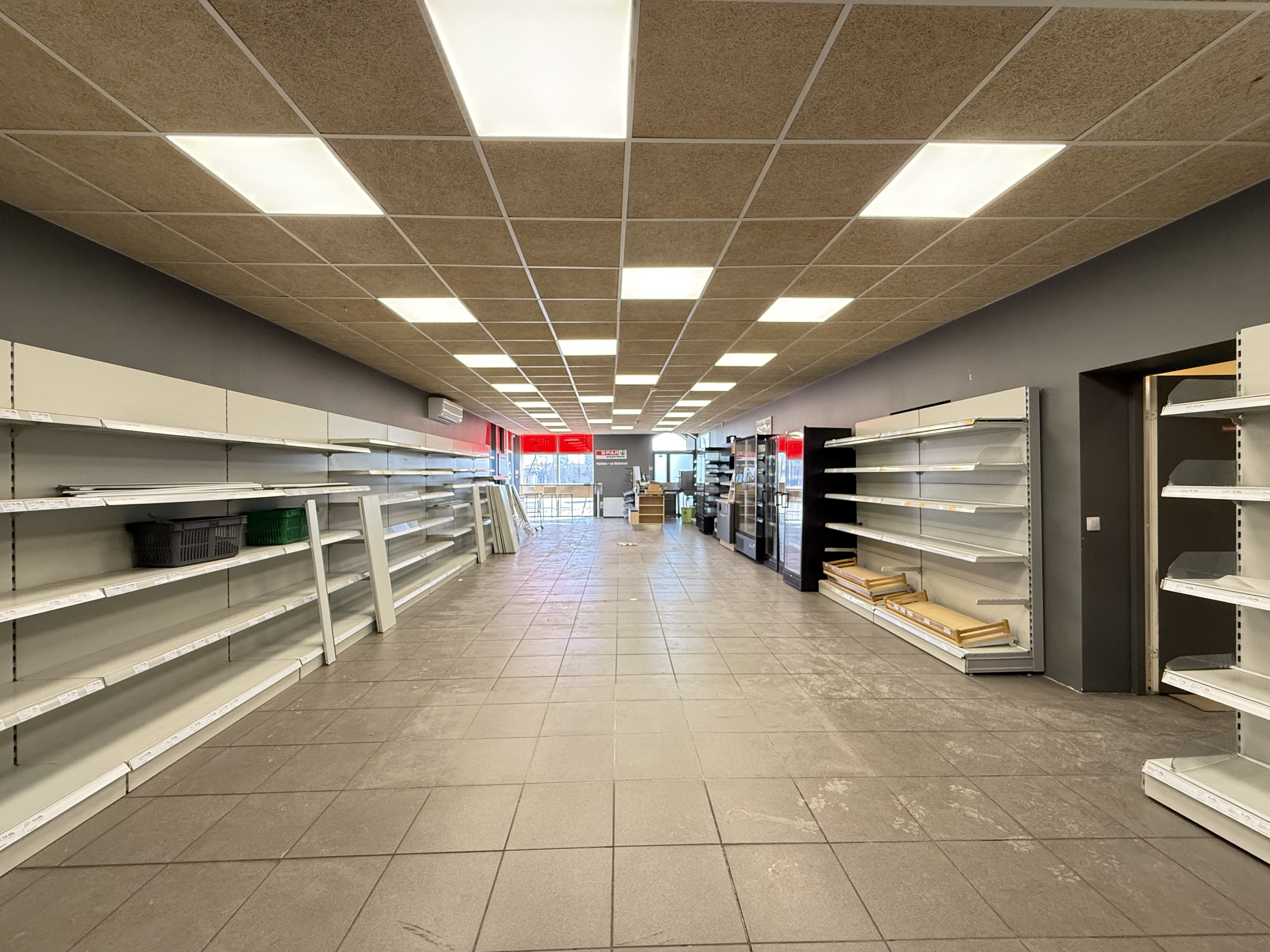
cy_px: 476
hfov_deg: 102.1
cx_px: 635
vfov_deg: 85.7
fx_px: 514
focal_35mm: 14
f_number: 2.2
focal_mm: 2.22
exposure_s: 1/100
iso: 320
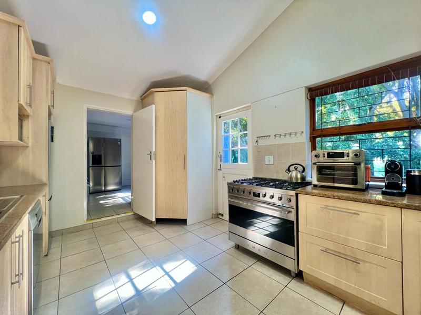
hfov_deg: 106.2
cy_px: 158
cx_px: 210
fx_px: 158
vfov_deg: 89.9
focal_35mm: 13
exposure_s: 1/100
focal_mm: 1.57
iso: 100
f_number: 1.8
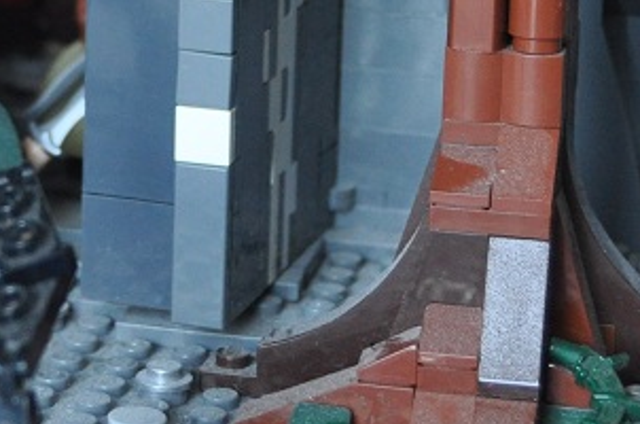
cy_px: -75
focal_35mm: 167
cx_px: 15
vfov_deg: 8.1
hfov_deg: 12.2
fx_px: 2963
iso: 800
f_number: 4
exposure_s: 1/45
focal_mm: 28
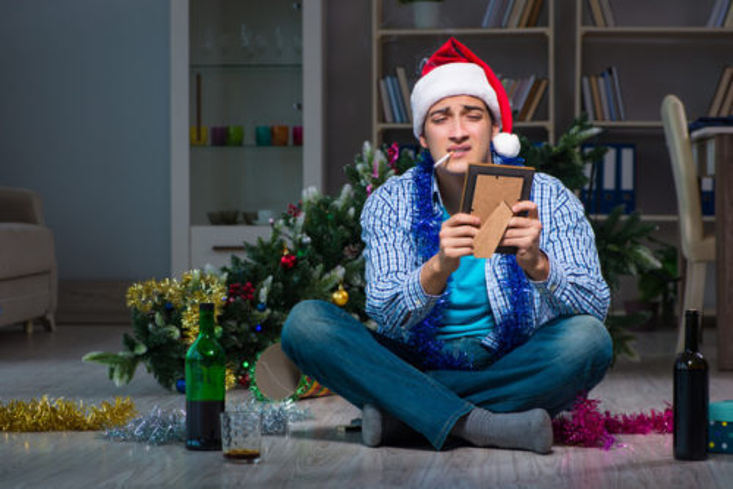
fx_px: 2139
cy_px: 244
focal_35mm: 105
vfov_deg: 13.1
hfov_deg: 19.4
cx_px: 366
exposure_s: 1/100
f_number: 7.1
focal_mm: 105
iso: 100
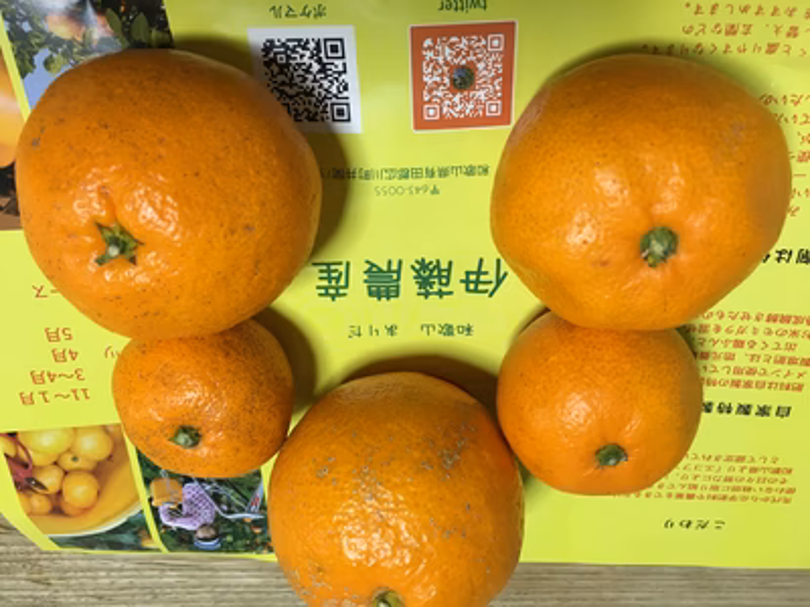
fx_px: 679
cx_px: 405
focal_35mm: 29
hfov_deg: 61.7
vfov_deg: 48.2
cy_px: 304
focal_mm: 4.15
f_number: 2.2
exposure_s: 1/30
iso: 64
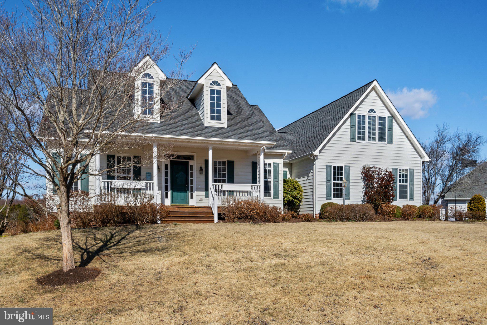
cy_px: 162
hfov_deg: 63.7
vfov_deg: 45.0
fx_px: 392
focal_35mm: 29
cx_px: 244
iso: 250
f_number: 13
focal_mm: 29
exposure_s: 1/800
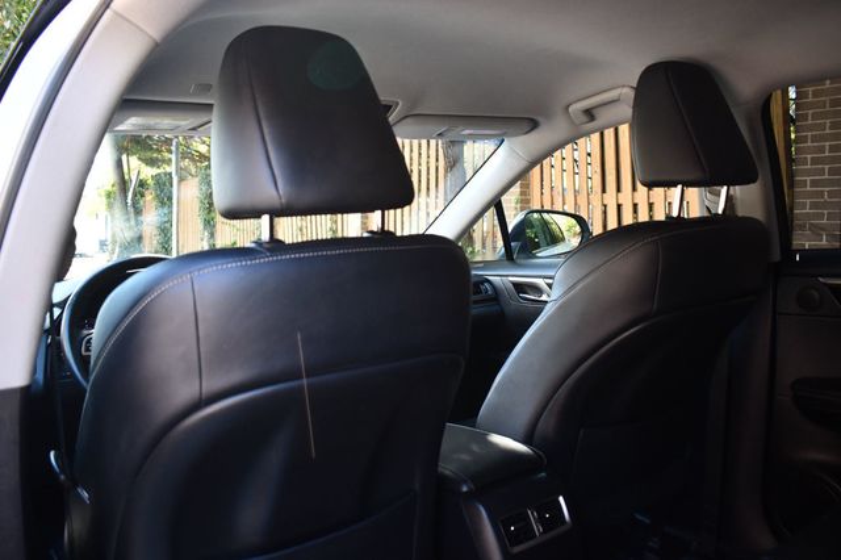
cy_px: 280
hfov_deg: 62.0
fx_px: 700
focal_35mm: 30
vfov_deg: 43.6
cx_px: 420
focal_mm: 20
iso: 800
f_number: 3.5
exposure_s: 1/125
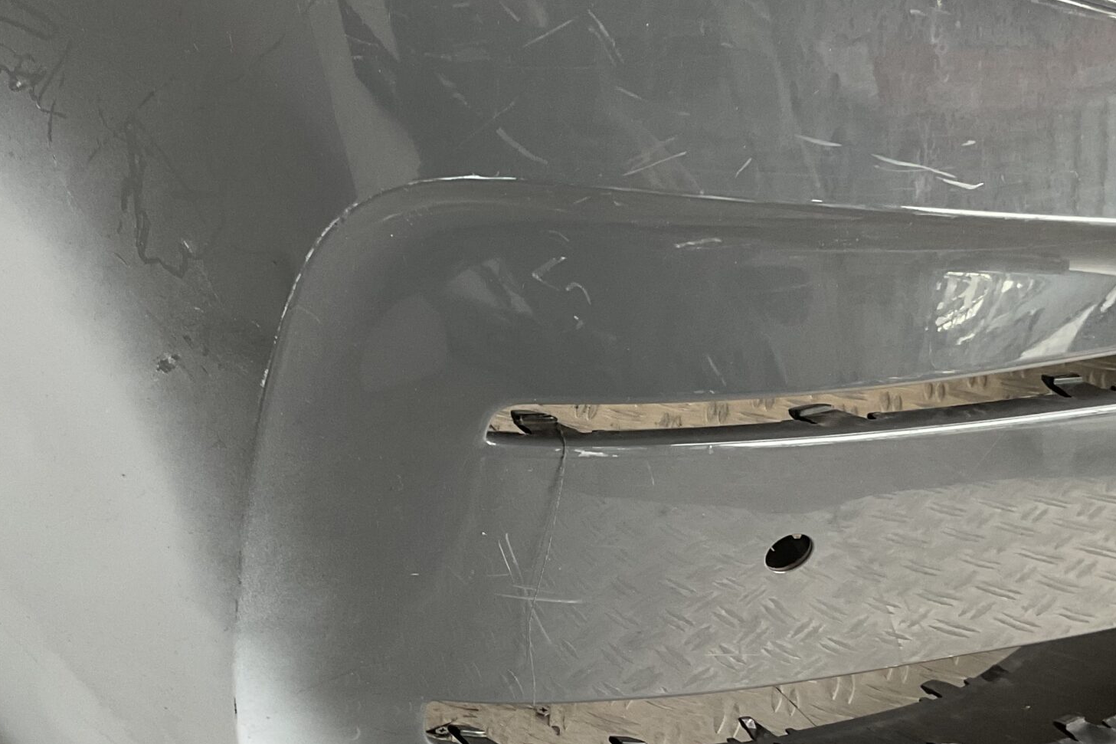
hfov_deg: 37.1
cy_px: 399
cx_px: 359
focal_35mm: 53
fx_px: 1643
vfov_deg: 25.5
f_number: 1.8
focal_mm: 3
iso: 100
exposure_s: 1/60
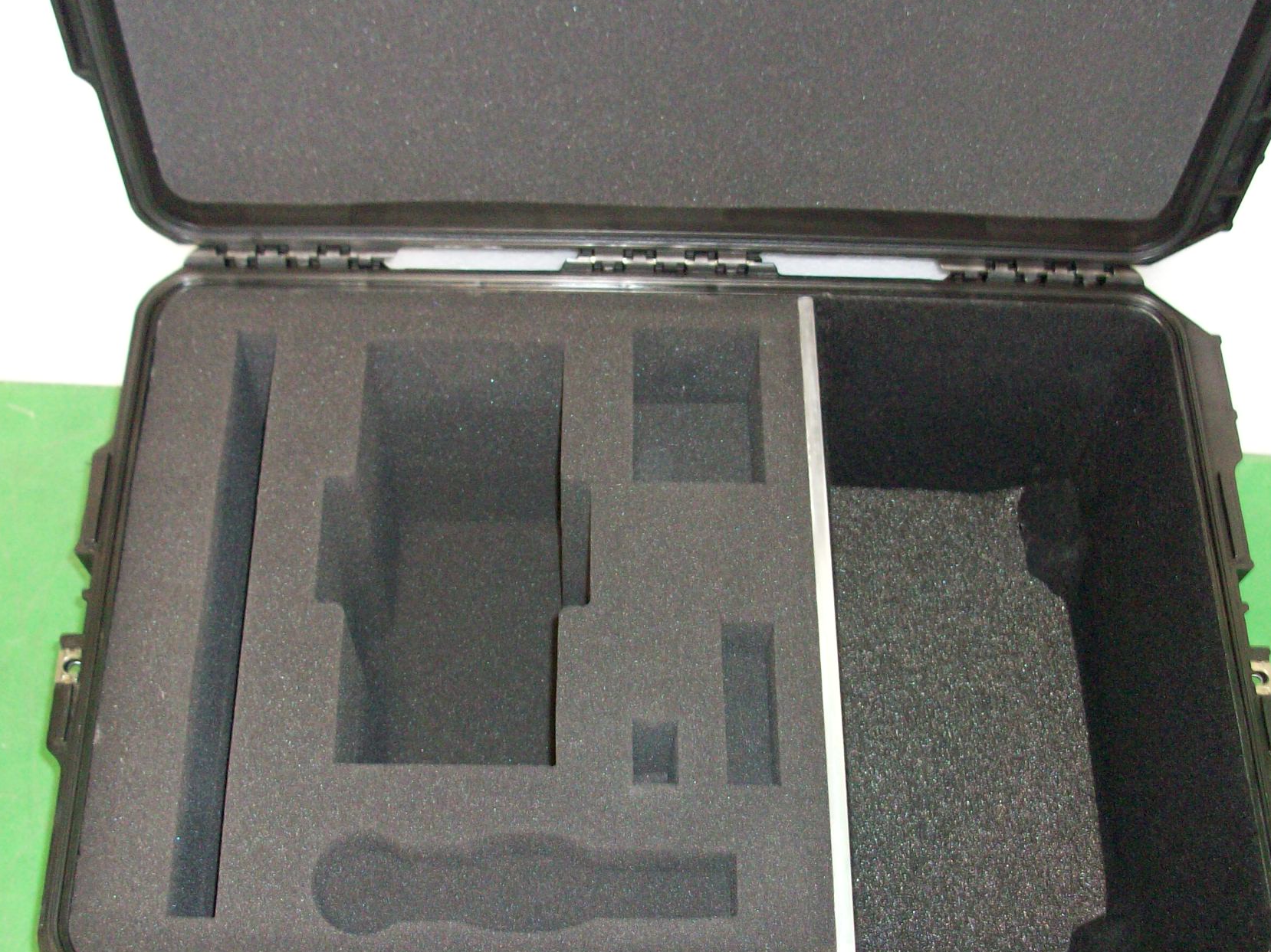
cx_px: 705
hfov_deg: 44.7
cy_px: 564
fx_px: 1542
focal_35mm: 42
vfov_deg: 34.2
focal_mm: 5.7
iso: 160
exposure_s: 1/21.2
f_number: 2.8
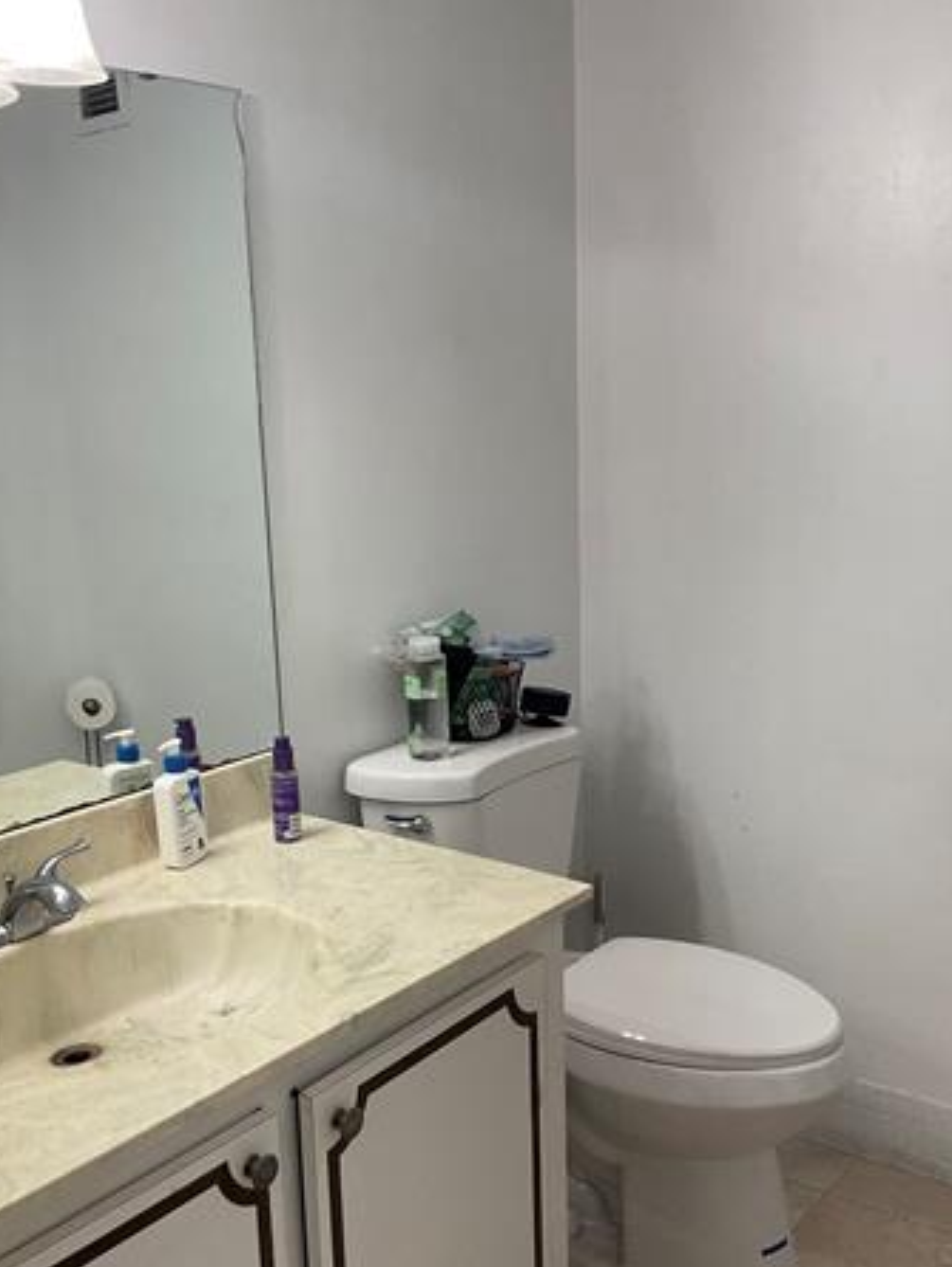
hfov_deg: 36.9
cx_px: 483
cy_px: 710
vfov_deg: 47.7
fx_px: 1429
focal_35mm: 39
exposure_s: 1/120
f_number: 1.8
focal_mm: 3
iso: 40
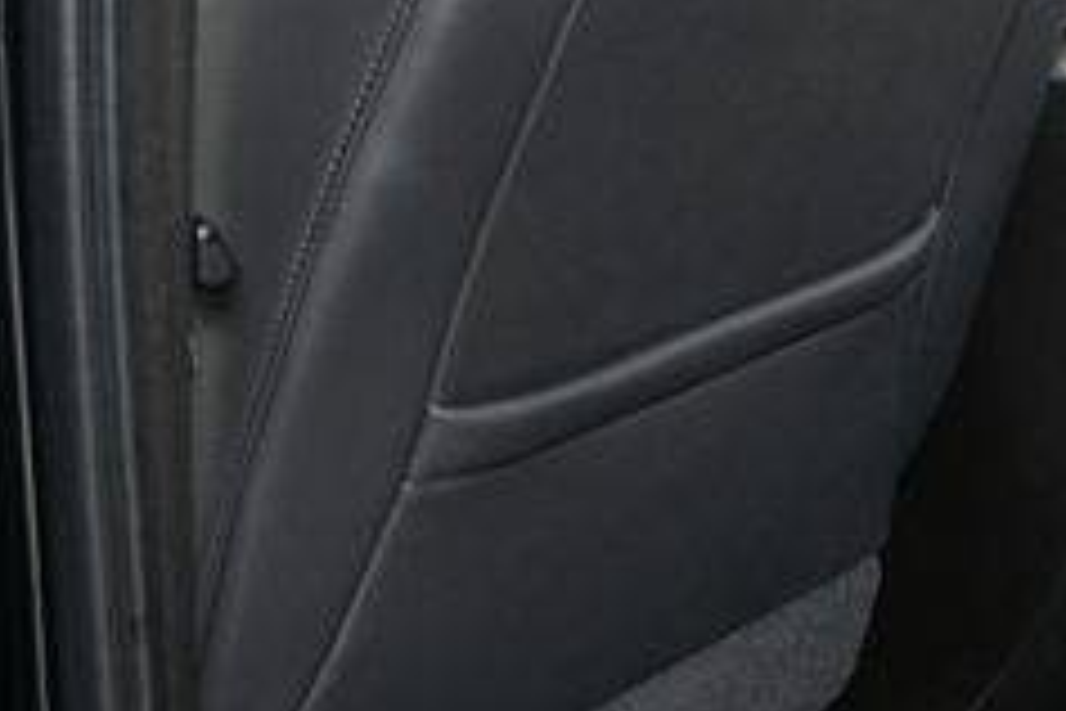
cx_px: 1106
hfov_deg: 20.3
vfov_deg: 13.8
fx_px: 2872
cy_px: -54
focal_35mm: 97
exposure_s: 1/160
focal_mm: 24
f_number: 3.8
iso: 100
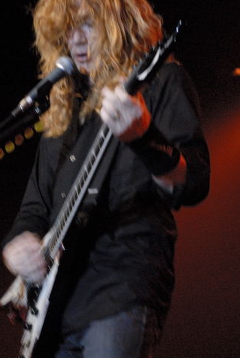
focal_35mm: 142
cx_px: 106
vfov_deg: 14.5
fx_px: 1413
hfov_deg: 9.7
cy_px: 142
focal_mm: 75
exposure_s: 1/50
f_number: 5.6
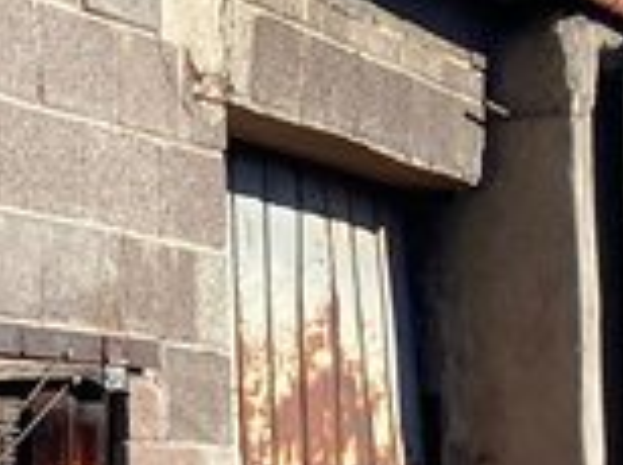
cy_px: 449
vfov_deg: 8.5
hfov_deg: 10.6
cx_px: -595
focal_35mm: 173
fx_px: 3109
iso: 32
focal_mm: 4.25
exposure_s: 1/2222
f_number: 1.8
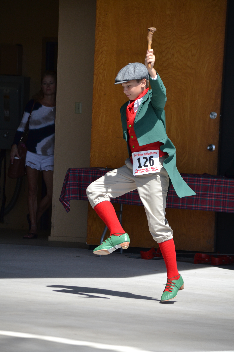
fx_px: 2047
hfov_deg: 6.5
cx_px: 117
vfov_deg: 9.8
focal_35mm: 210
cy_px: 176
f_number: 4.8
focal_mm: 140
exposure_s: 1/400
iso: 400
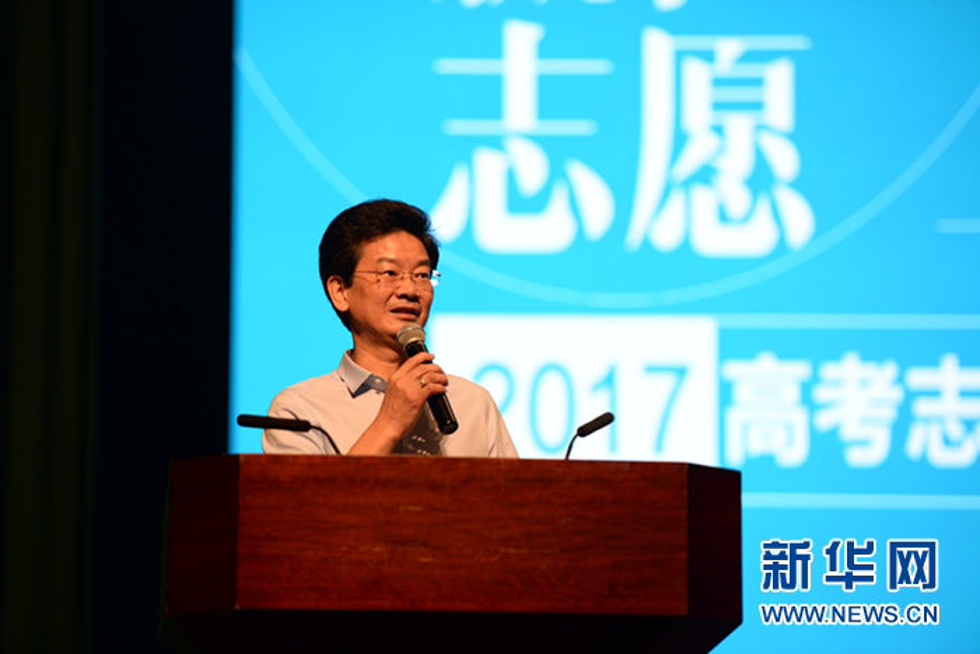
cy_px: 327
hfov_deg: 13.2
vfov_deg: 8.9
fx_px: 4220
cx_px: 490
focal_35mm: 155
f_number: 2.8
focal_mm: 155
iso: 400
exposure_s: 1/125
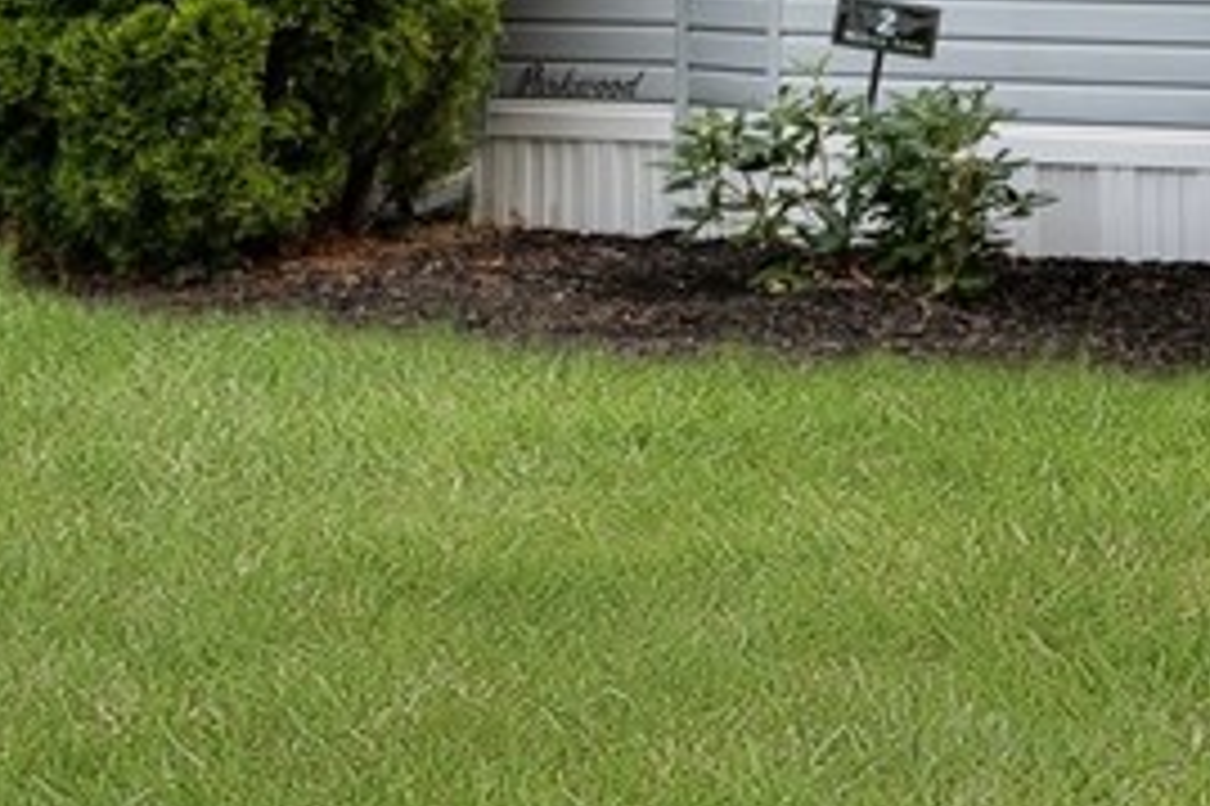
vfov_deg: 13.2
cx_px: 1385
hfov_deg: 19.3
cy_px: -137
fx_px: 3393
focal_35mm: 101
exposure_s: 1/640
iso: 400
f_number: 7.1
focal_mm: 25
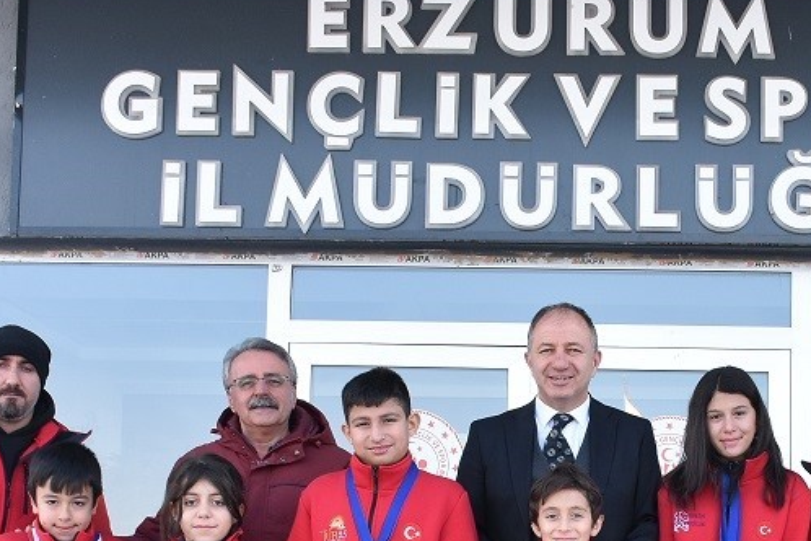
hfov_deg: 32.1
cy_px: 564
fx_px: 1374
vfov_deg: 21.3
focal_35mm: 61
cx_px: 635
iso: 800
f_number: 8
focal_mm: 18
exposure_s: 1/320
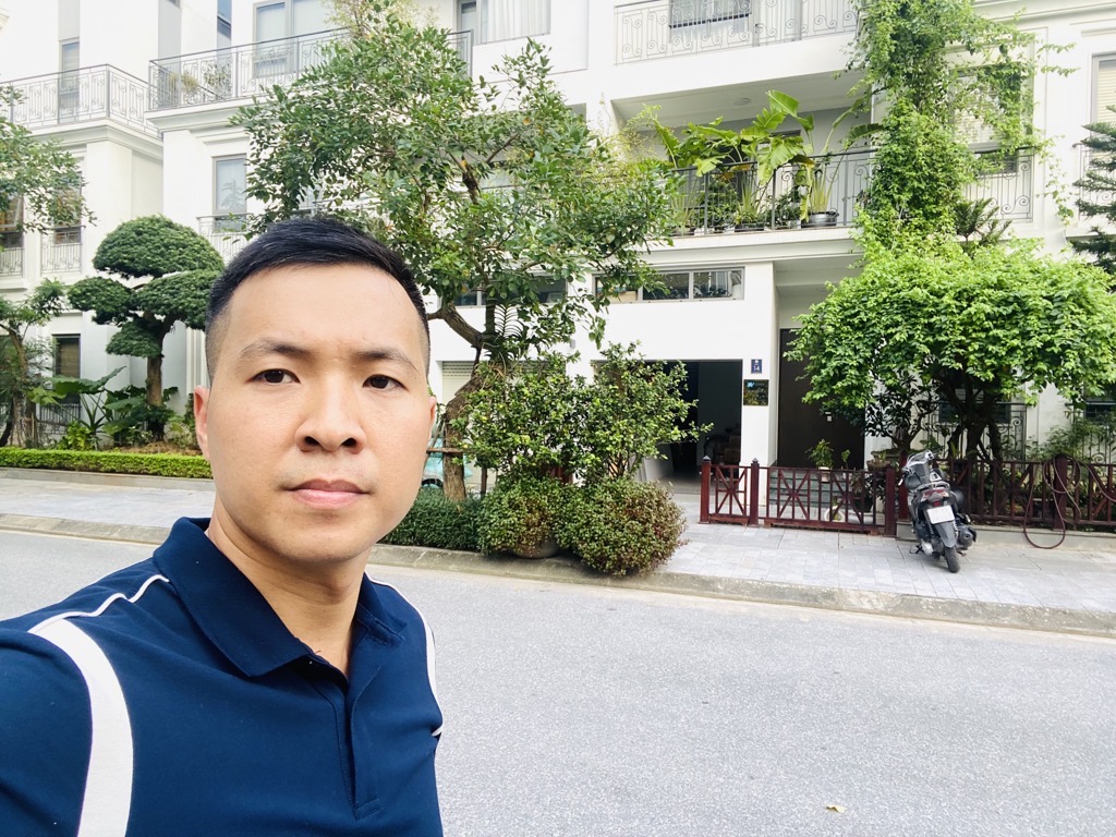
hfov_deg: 73.9
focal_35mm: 23
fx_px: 742
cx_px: 558
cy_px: 418
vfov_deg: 58.9
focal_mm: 2.71
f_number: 2.2
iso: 32
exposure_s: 1/122
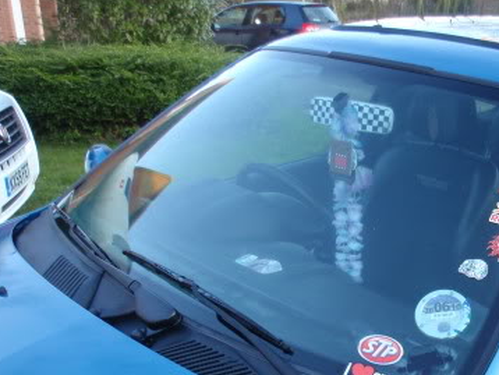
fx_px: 721
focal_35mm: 50
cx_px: 436
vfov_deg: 28.3
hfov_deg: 36.1
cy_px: 319
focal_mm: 5
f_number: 3.2
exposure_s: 1/30
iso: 64
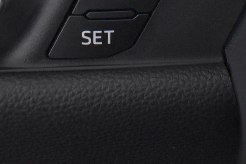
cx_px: 148
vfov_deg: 15.5
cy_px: -58
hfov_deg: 24.4
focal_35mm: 83
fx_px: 567
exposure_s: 1/60
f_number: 3.5
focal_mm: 18
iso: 3200
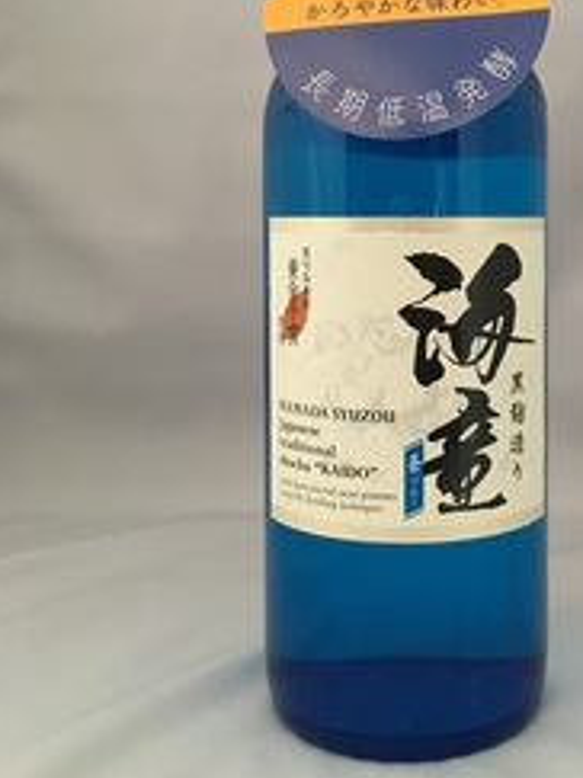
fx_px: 966
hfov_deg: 33.1
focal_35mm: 43
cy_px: 256
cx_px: 416
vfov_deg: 43.2
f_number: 2.2
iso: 250
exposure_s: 1/15
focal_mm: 4.15
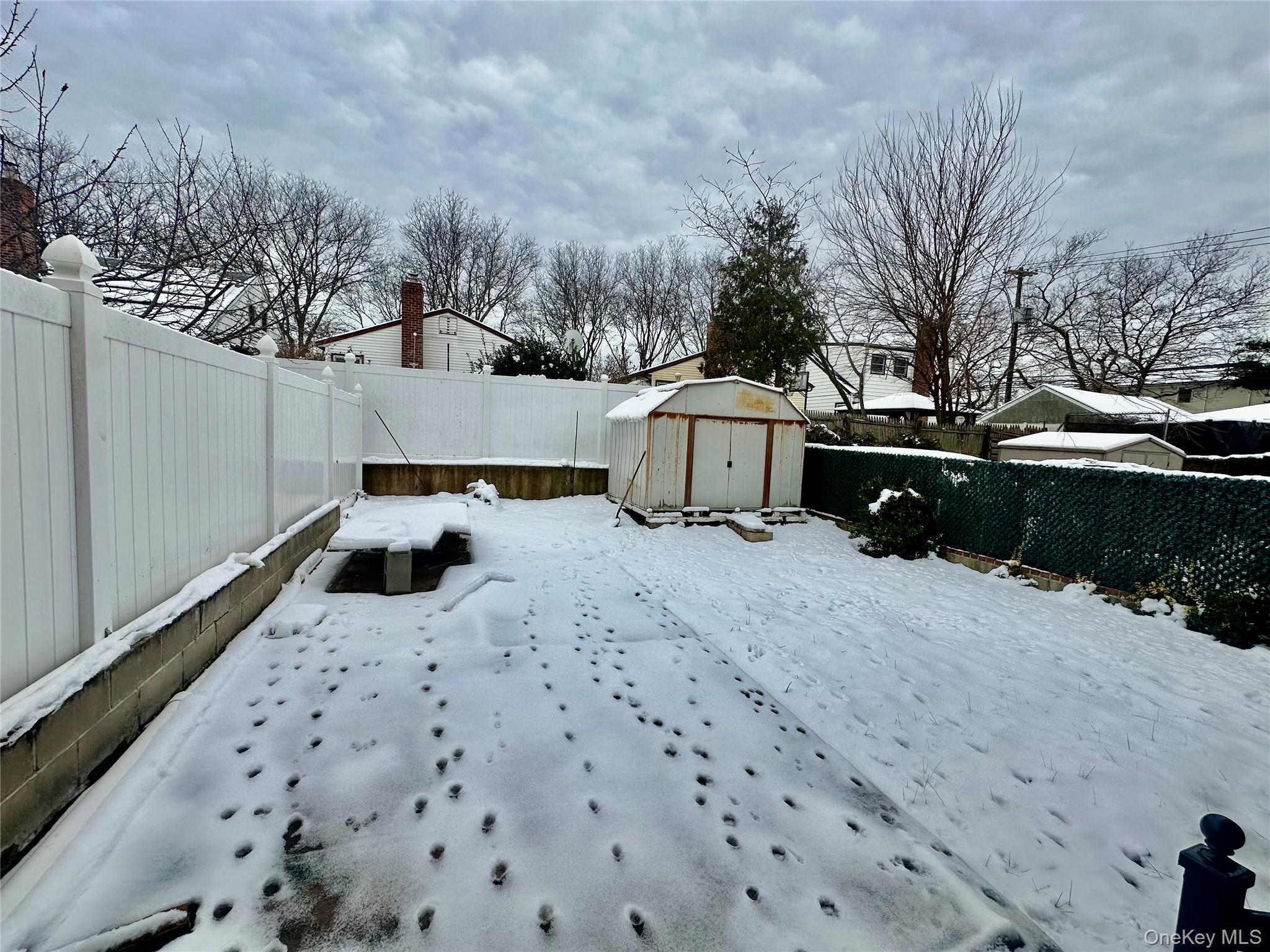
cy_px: 476
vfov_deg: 85.7
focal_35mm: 14
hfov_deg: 102.1
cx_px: 635
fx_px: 514
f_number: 2.2
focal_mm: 2.22
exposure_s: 1/1114
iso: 40
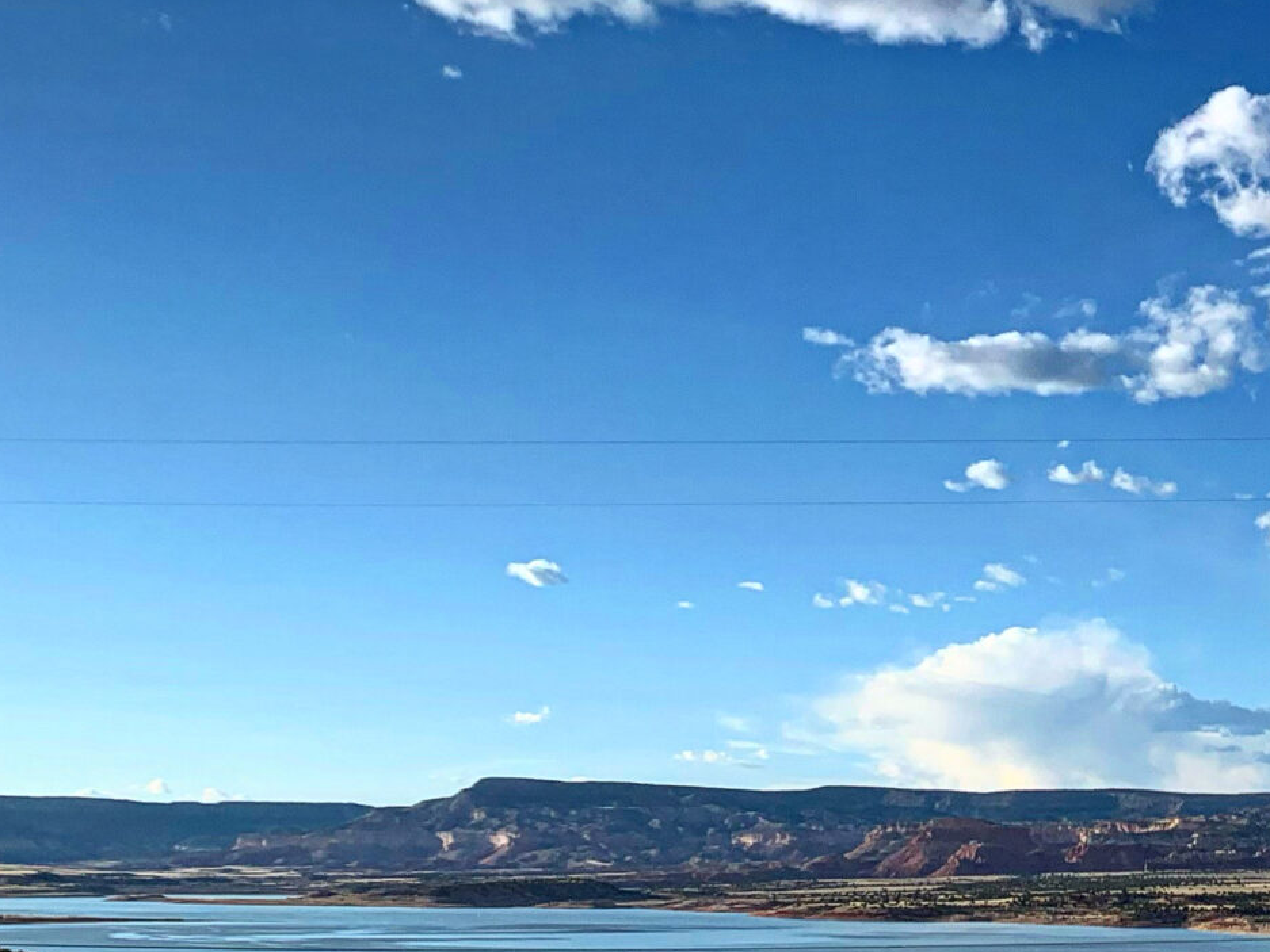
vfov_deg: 20.5
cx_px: 1079
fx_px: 2605
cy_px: 223
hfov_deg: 26.7
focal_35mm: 71
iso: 25
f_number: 1.8
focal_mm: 4.25
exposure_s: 1/2545
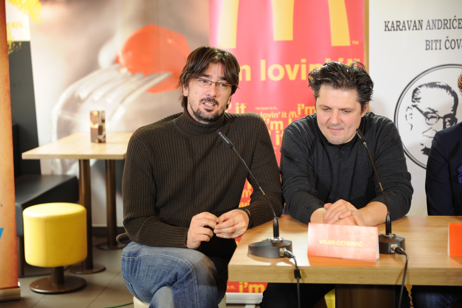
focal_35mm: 70
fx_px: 898
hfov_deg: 28.9
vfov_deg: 19.4
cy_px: 154
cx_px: 231
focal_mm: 70
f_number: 2.8
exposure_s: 1/200
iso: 1250
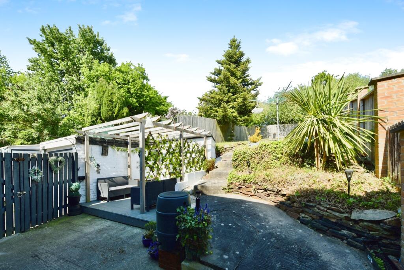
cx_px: 202
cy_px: 135
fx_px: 157
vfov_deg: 81.3
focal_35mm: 14
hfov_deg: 104.2
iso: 200
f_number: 8
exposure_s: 1/250
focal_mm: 14
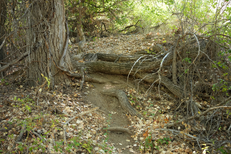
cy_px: 77
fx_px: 321
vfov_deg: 27.0
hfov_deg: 39.6
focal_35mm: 50
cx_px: 116
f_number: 4.5
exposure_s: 1/250
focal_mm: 50
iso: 2000
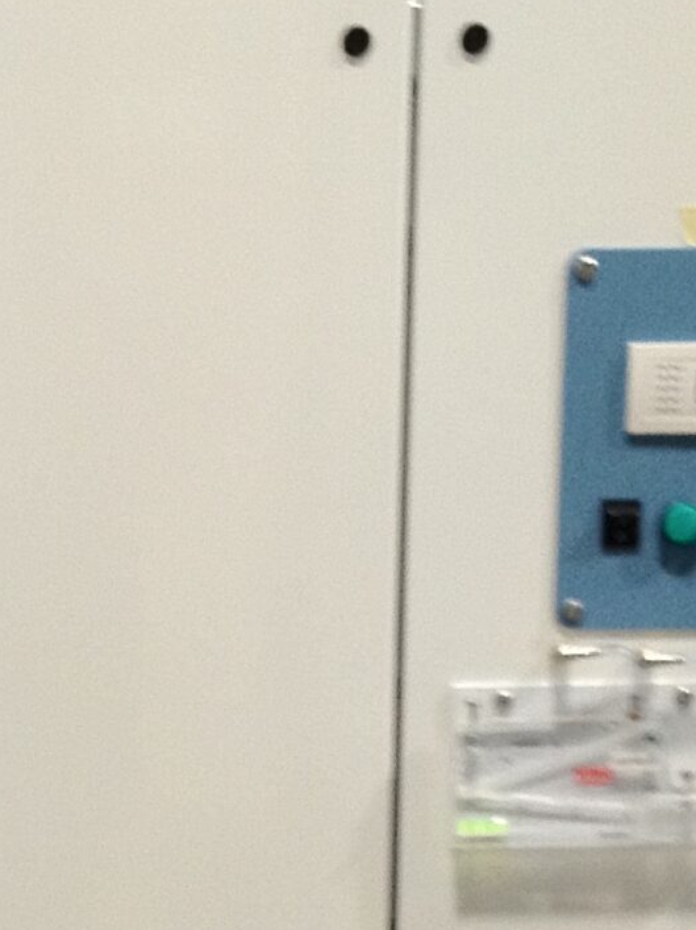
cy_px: 852
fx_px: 3407
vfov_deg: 15.3
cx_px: 76
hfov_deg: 11.6
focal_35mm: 127
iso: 100
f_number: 2.4
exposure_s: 1/20
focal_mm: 4.28
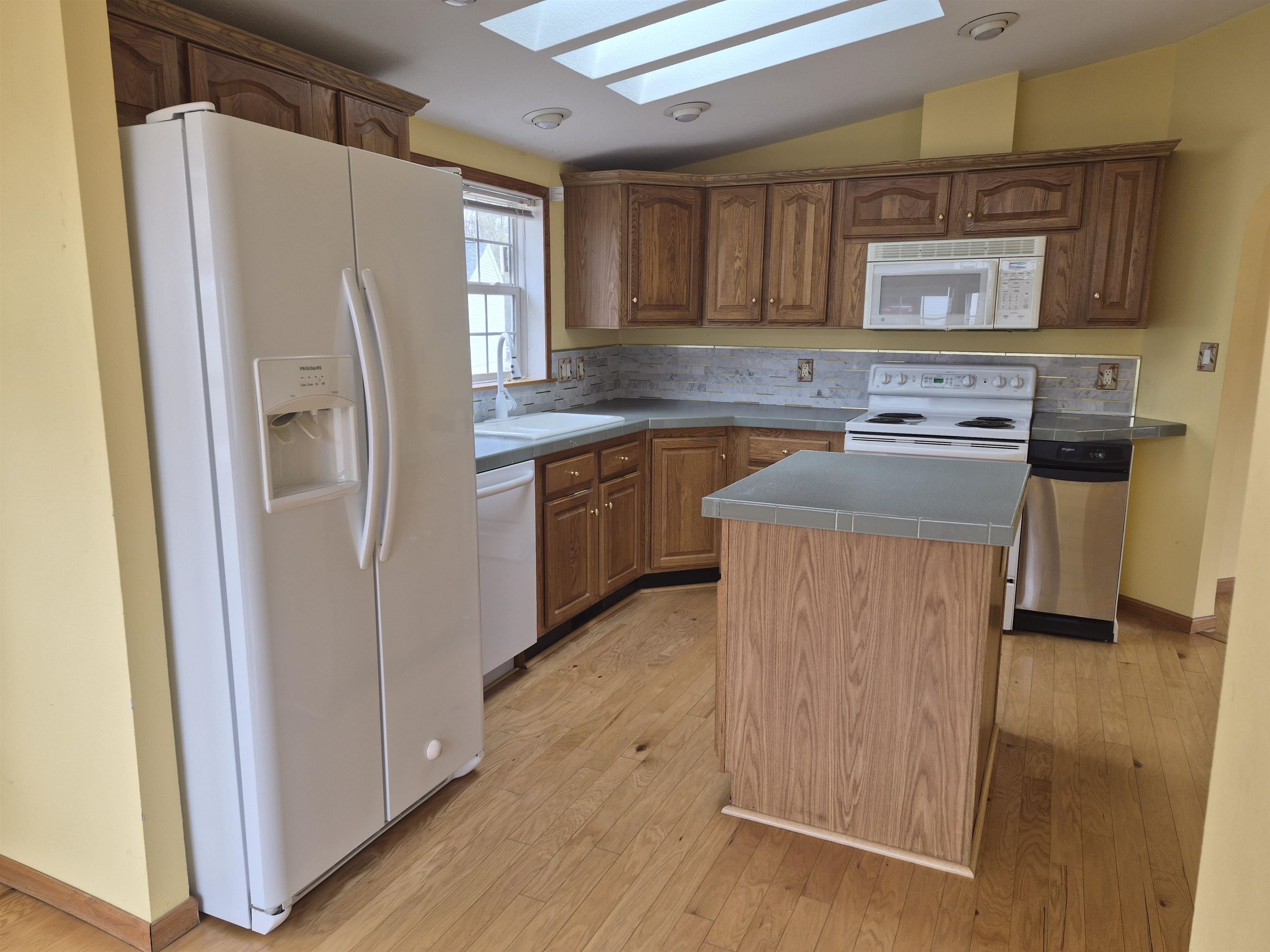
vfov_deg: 58.9
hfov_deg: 73.9
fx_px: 844
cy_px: 476
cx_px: 635
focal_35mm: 23
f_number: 1.8
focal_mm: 5.4
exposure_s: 1/120
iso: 32
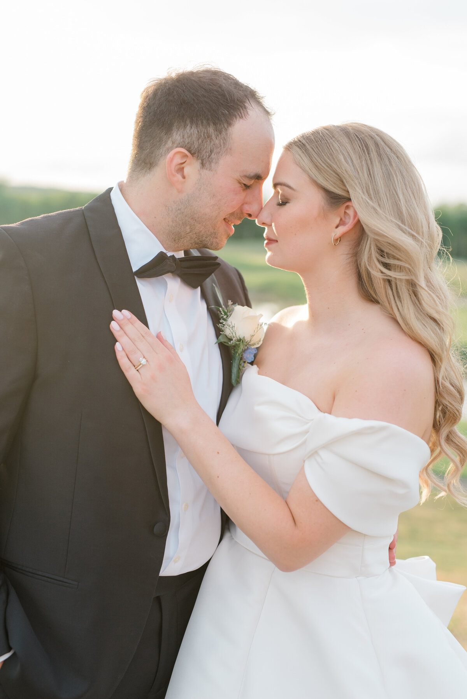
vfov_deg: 39.6
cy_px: 350
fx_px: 972
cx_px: 234
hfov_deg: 27.0
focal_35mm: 50
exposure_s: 1/800
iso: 500
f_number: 2.8
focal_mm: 50
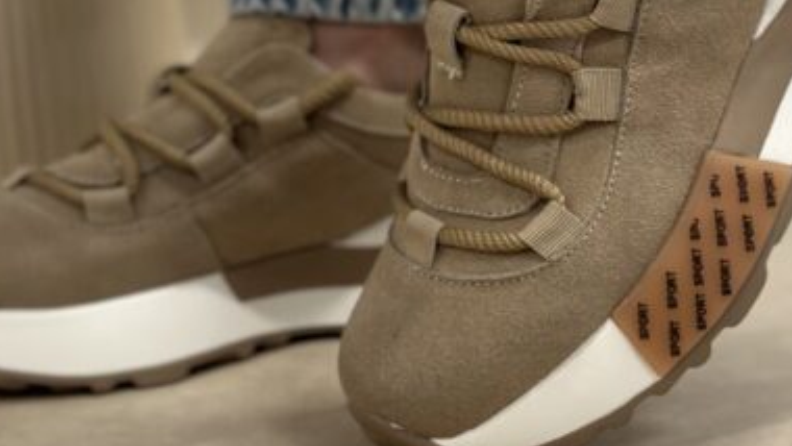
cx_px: 398
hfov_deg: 19.4
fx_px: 2311
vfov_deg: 10.9
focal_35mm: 110
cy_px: -4
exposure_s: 1/100
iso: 200
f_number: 1.78
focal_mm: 6.86
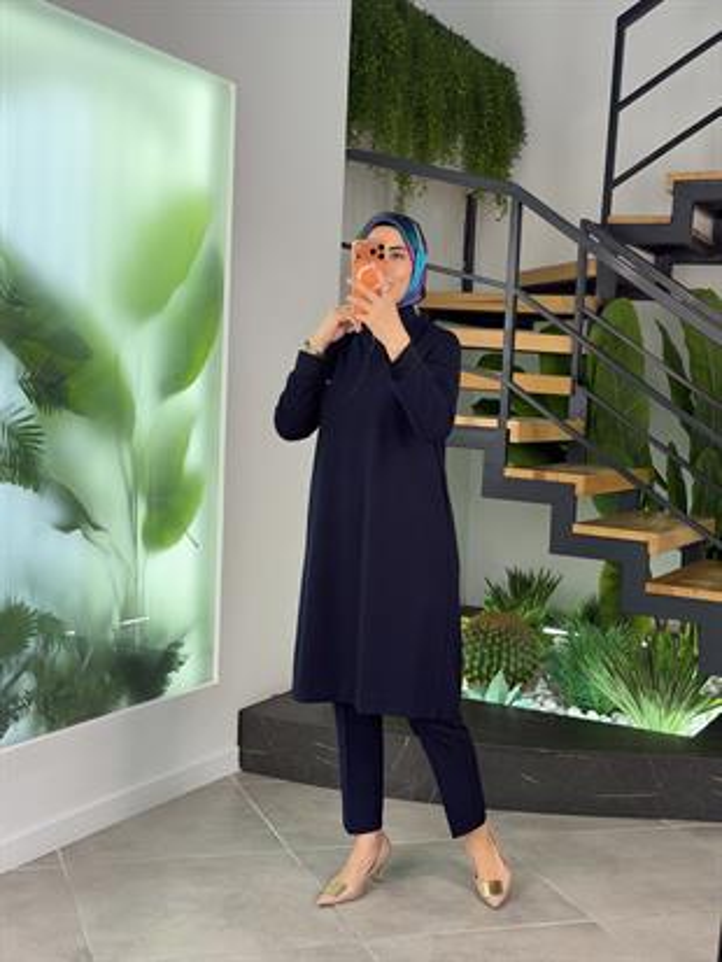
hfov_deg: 30.3
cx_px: 361
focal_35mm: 48
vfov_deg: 39.6
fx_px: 1334
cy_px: 481
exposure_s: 1/182
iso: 80
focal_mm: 6.76
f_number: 1.78
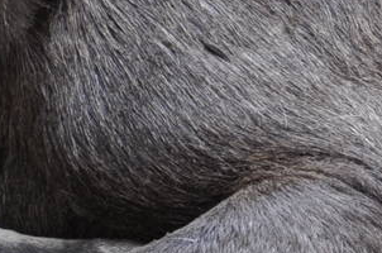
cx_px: 472
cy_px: 18
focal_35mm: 557
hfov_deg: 3.7
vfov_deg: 2.5
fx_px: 5898
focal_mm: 70
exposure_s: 1/60
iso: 560
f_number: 5.3
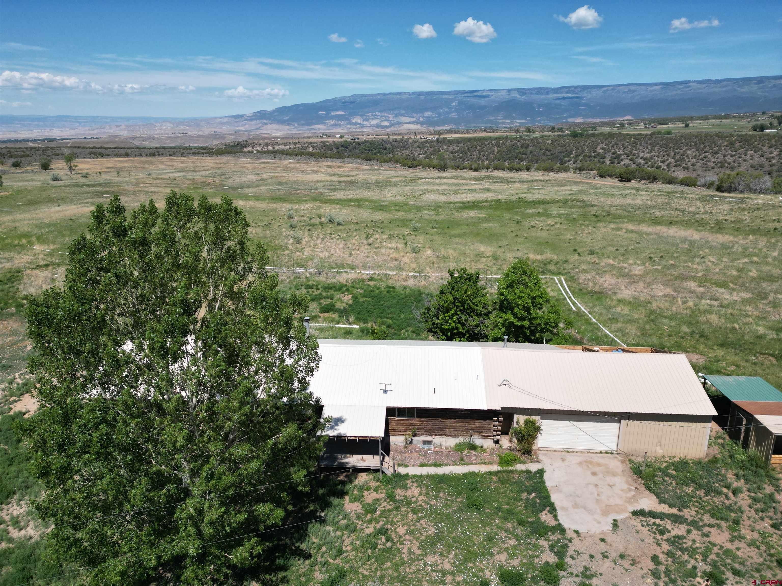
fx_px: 542
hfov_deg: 71.6
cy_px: 293
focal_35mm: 24
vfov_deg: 56.8
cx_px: 391
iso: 150
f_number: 1.7
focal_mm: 6.72
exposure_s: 1/5000
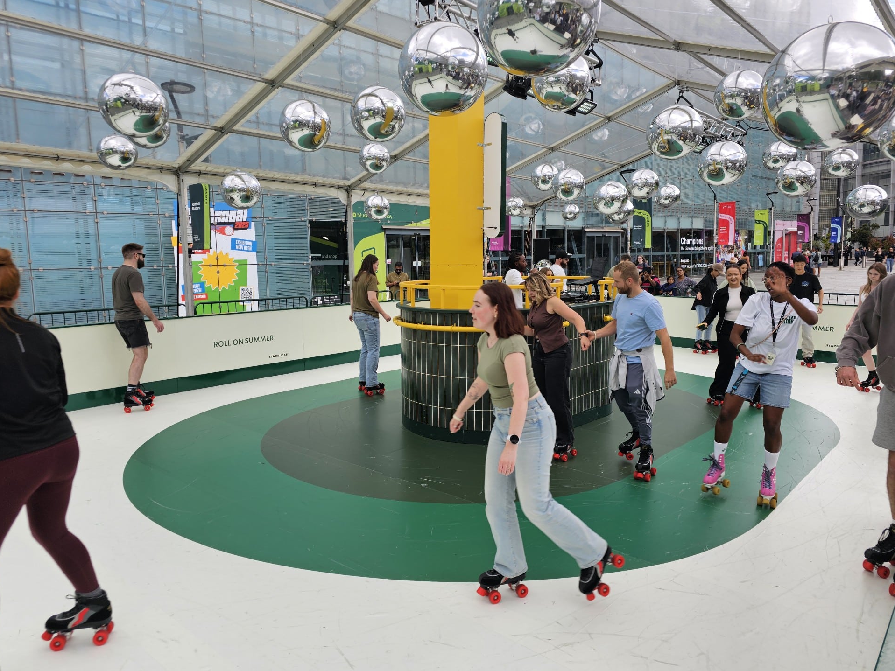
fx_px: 621
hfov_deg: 71.6
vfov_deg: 56.8
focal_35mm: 24
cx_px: 432
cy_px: 327
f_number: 1.7
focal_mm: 6.3
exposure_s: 1/224
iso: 10
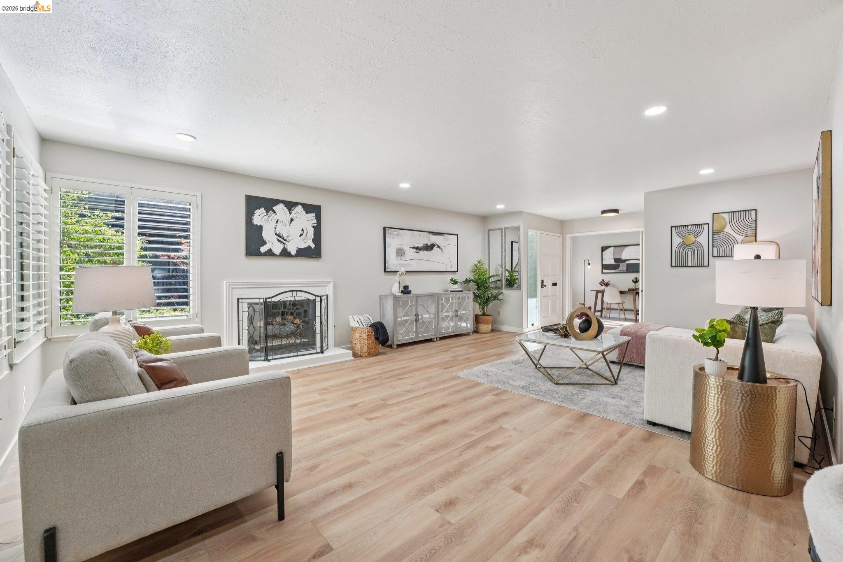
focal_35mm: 14
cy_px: 281
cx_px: 422
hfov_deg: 104.3
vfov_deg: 81.2
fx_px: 328
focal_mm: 14
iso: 640
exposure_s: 1/30
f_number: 8
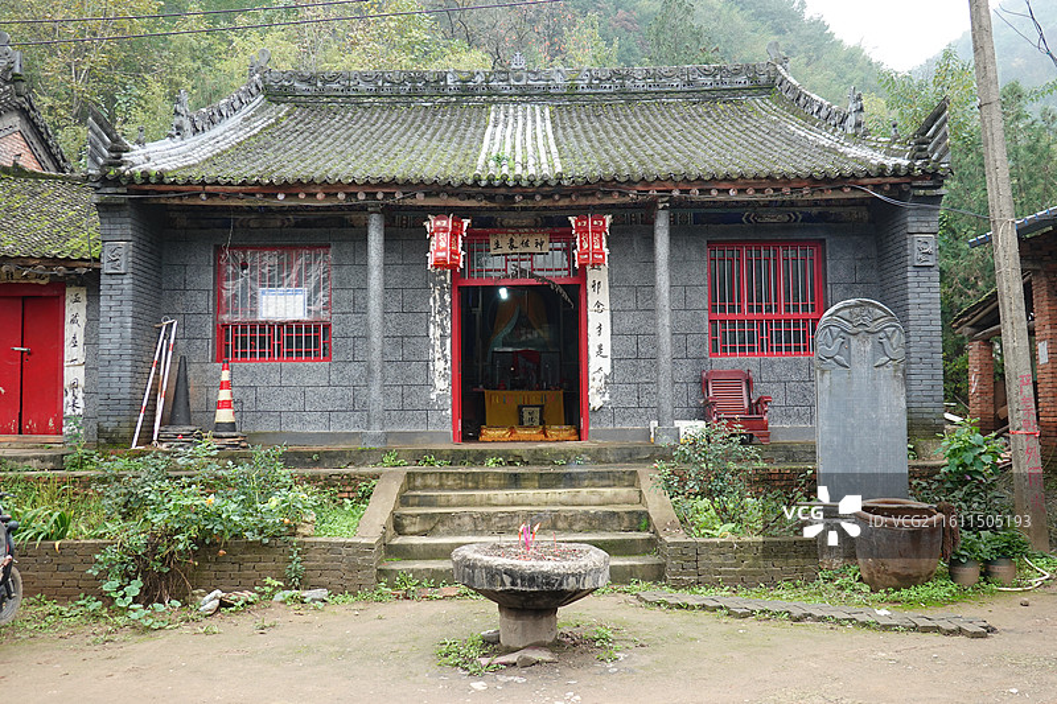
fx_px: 910
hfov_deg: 60.3
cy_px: 352
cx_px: 528
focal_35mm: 31
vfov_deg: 42.3
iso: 125
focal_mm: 11.52
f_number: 3.5
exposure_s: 1/80
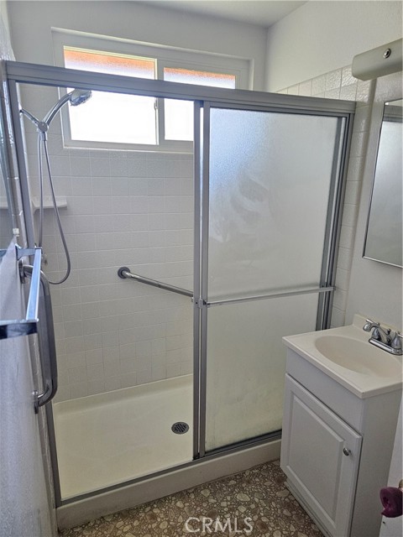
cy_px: 268
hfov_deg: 58.9
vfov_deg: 73.9
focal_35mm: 23
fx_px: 357
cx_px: 202
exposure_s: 1/120
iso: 640
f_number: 1.7
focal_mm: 6.3
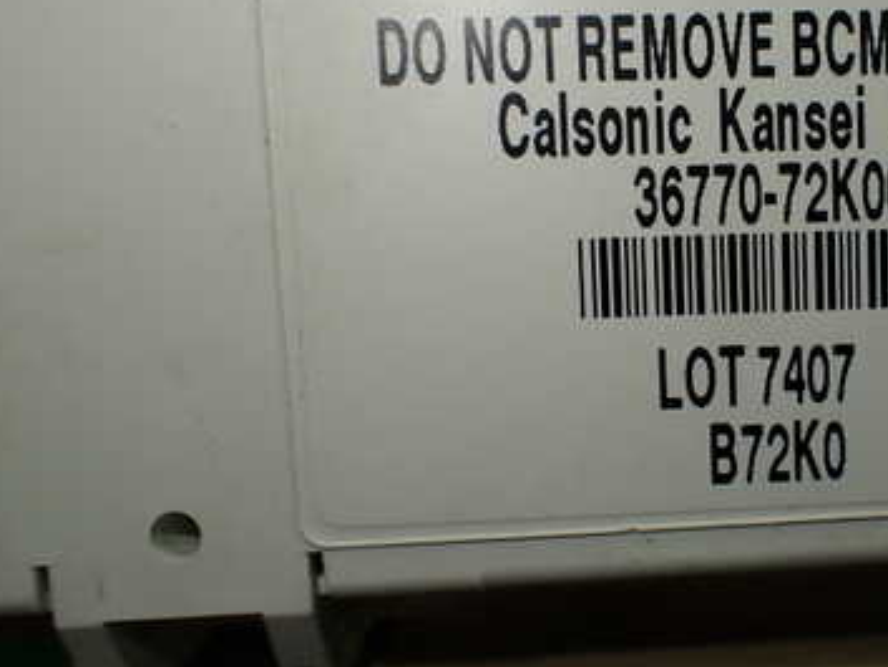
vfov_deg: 28.6
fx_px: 1309
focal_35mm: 51
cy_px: 292
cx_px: 737
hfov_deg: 36.0
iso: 100
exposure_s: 1/200
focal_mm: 5.4
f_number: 3.2
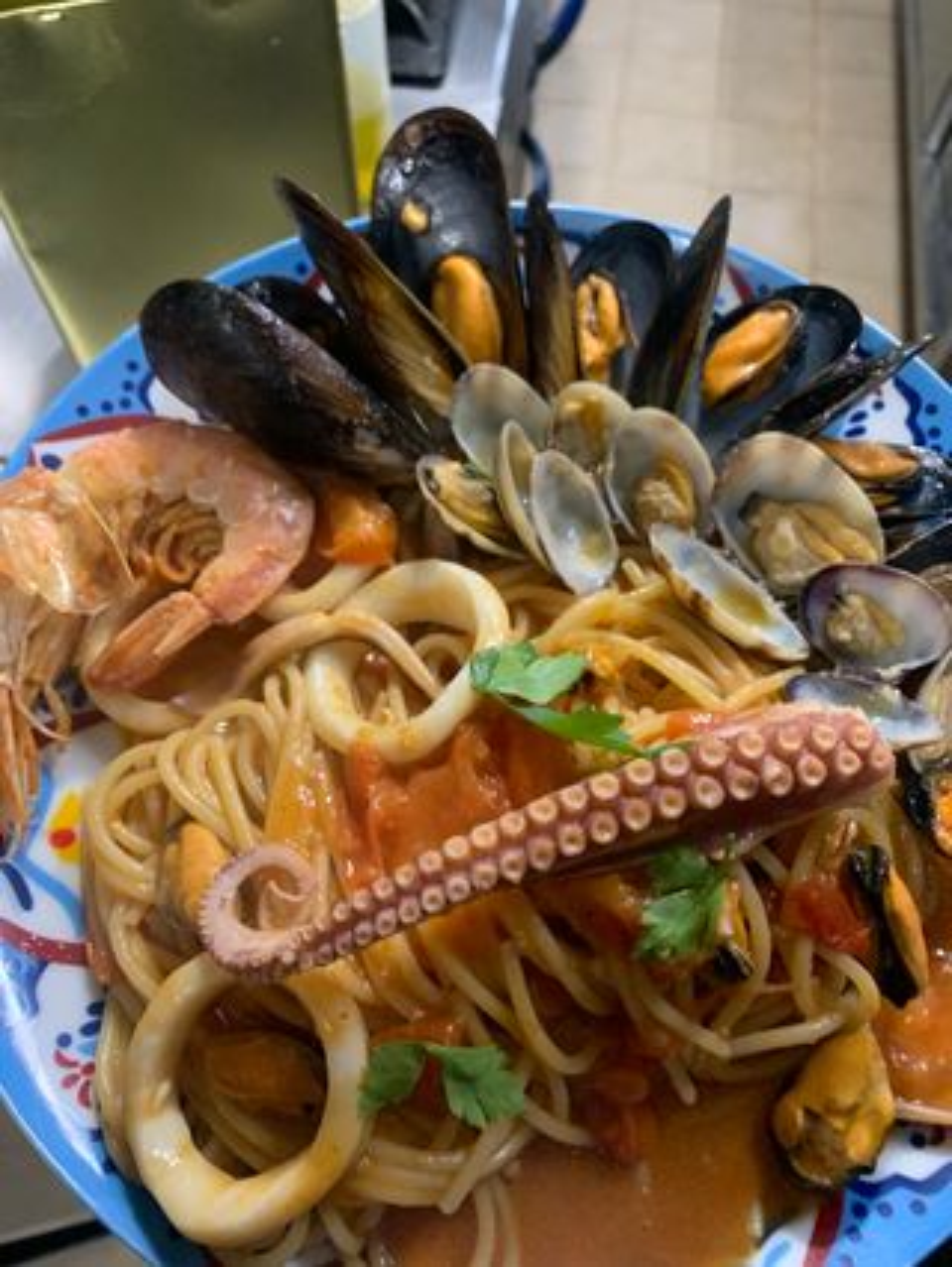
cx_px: 476
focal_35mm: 26
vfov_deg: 67.3
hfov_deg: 53.1
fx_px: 952
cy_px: 634
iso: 320
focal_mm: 4.25
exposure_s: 1/50
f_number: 1.8
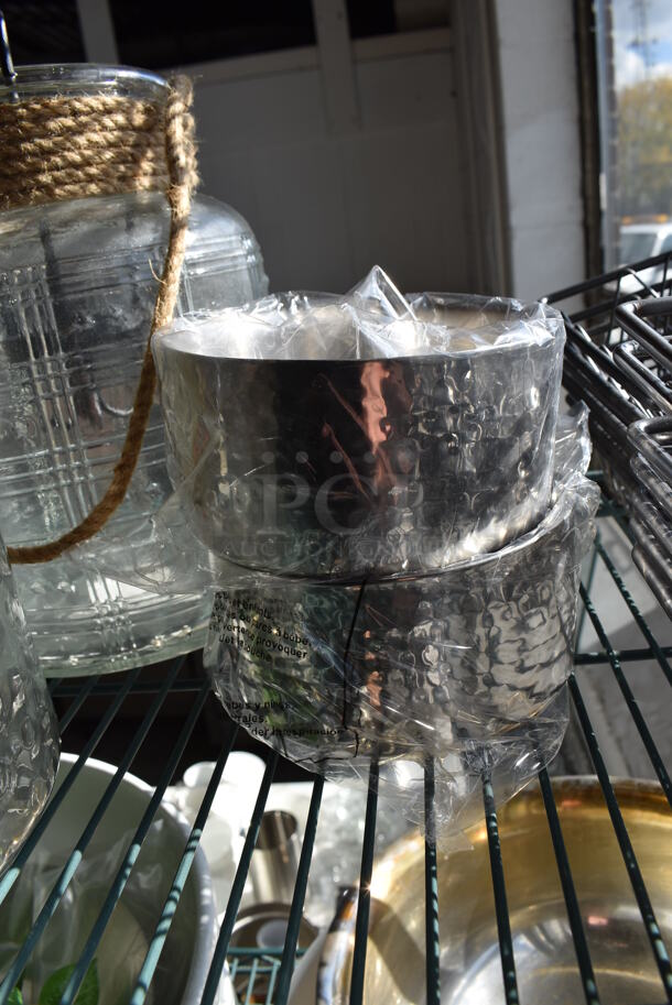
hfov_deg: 48.0
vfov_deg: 67.3
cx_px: 336
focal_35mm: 27
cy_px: 502
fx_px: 755
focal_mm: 18
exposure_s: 1/200
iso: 100
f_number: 8
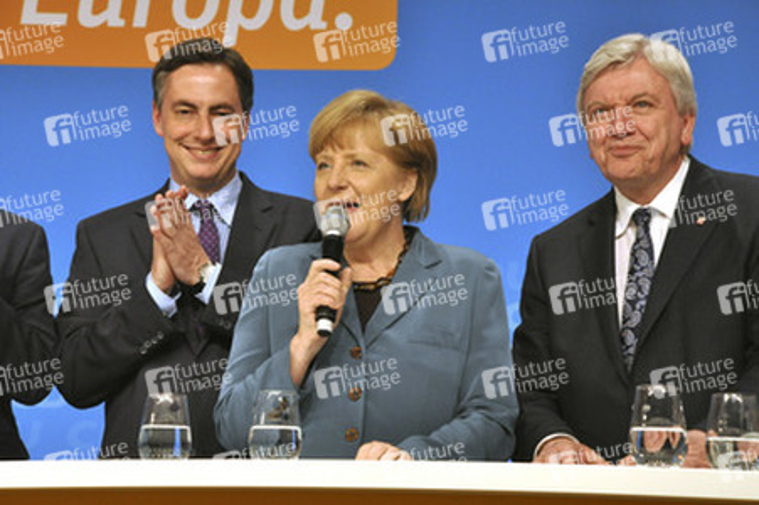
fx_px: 2686
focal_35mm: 128
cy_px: 252
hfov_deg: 16.1
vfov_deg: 10.7
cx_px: 380
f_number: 8
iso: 1600
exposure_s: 1/160
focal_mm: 85
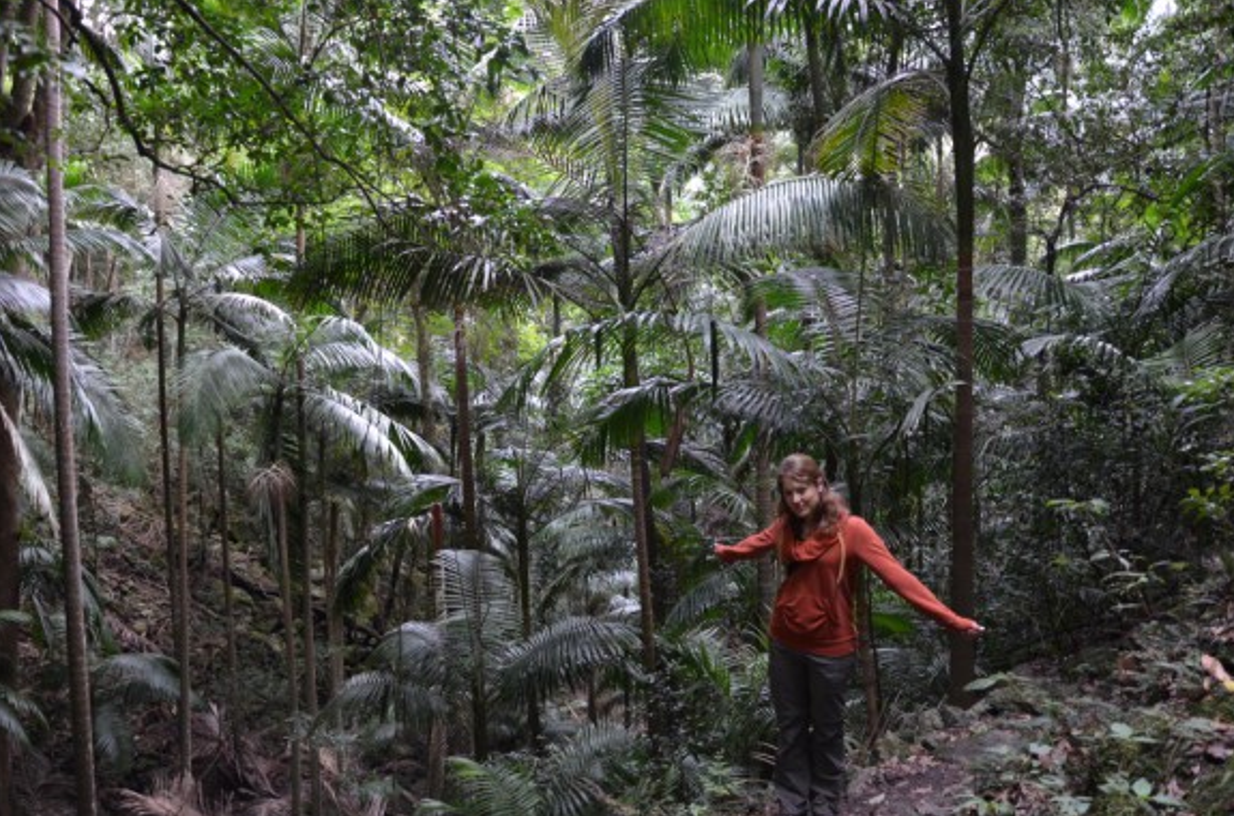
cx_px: 545
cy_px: 378
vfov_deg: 42.1
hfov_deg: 60.2
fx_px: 1060
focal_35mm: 31
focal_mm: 18
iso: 800
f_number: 4
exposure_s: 1/60
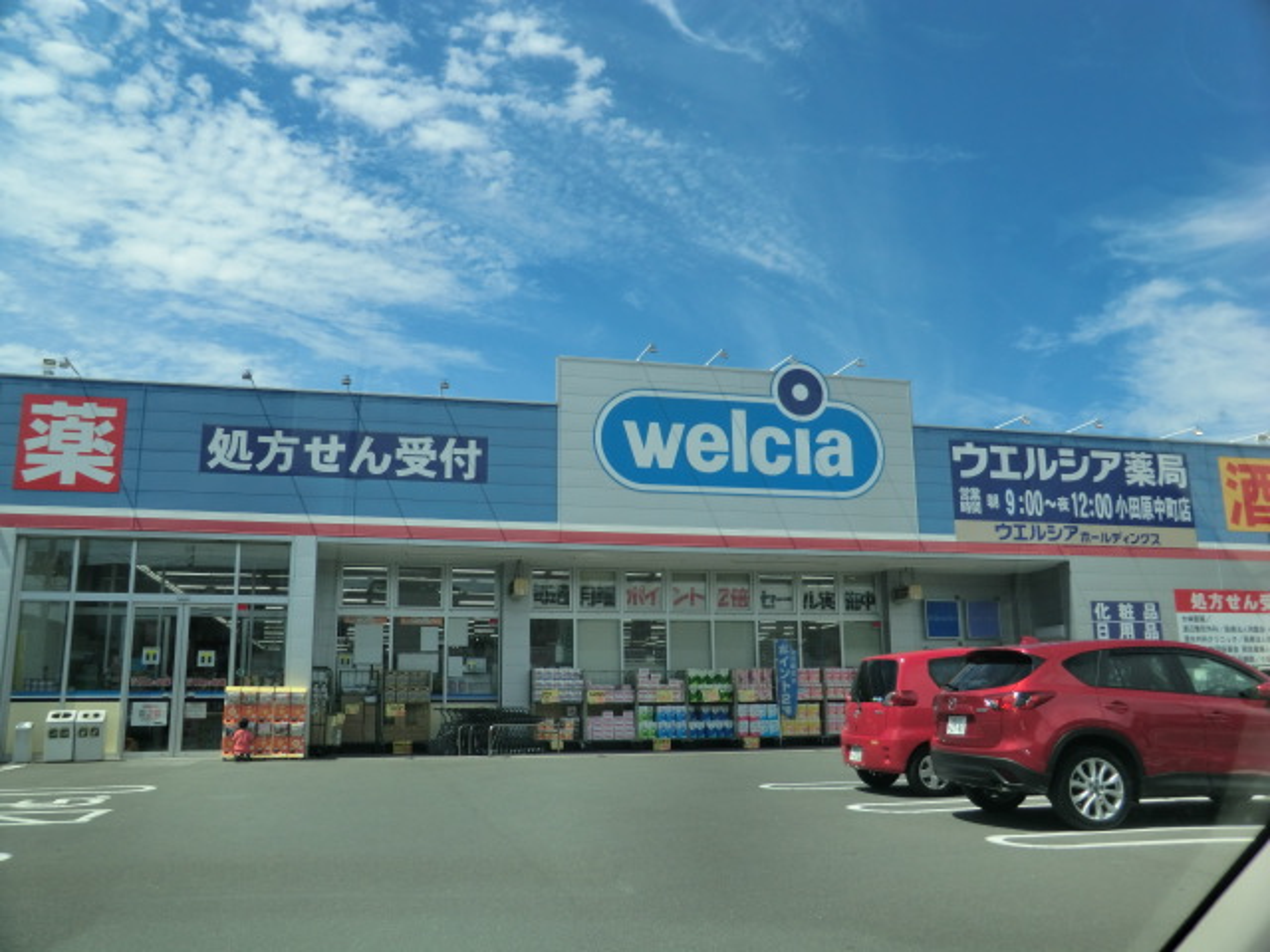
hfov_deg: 61.7
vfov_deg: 48.2
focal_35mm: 29
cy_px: 476
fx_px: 1064
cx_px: 635
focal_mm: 5.2
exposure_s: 1/1000
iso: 80
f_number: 3.5
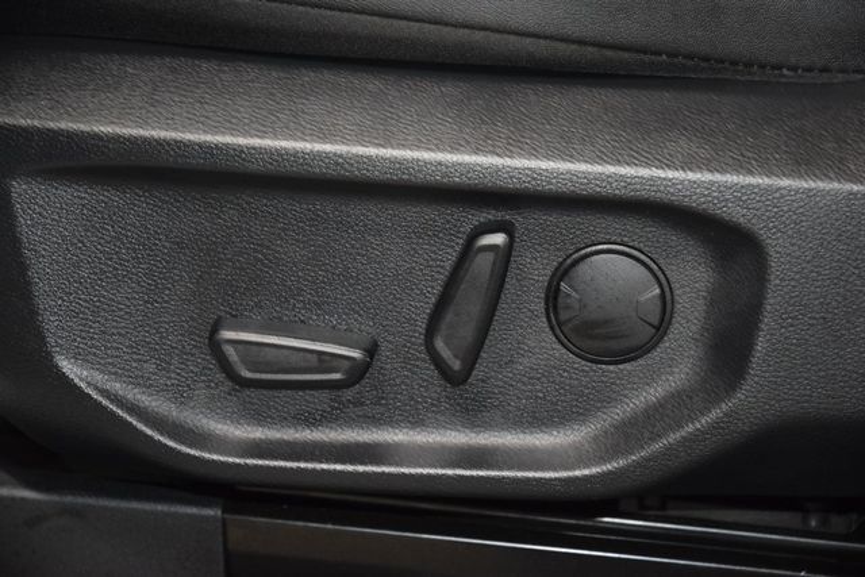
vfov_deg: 13.0
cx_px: 432
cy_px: 288
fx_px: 2523
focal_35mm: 105
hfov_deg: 19.5
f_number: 4.5
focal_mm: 70
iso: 2500
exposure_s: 1/40
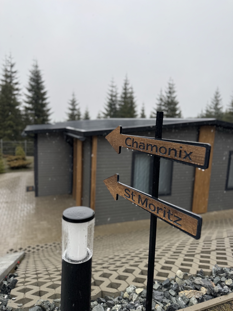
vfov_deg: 71.6
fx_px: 215
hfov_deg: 56.8
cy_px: 156
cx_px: 116
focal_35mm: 24
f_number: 1.78
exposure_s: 1/549
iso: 80
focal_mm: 6.76
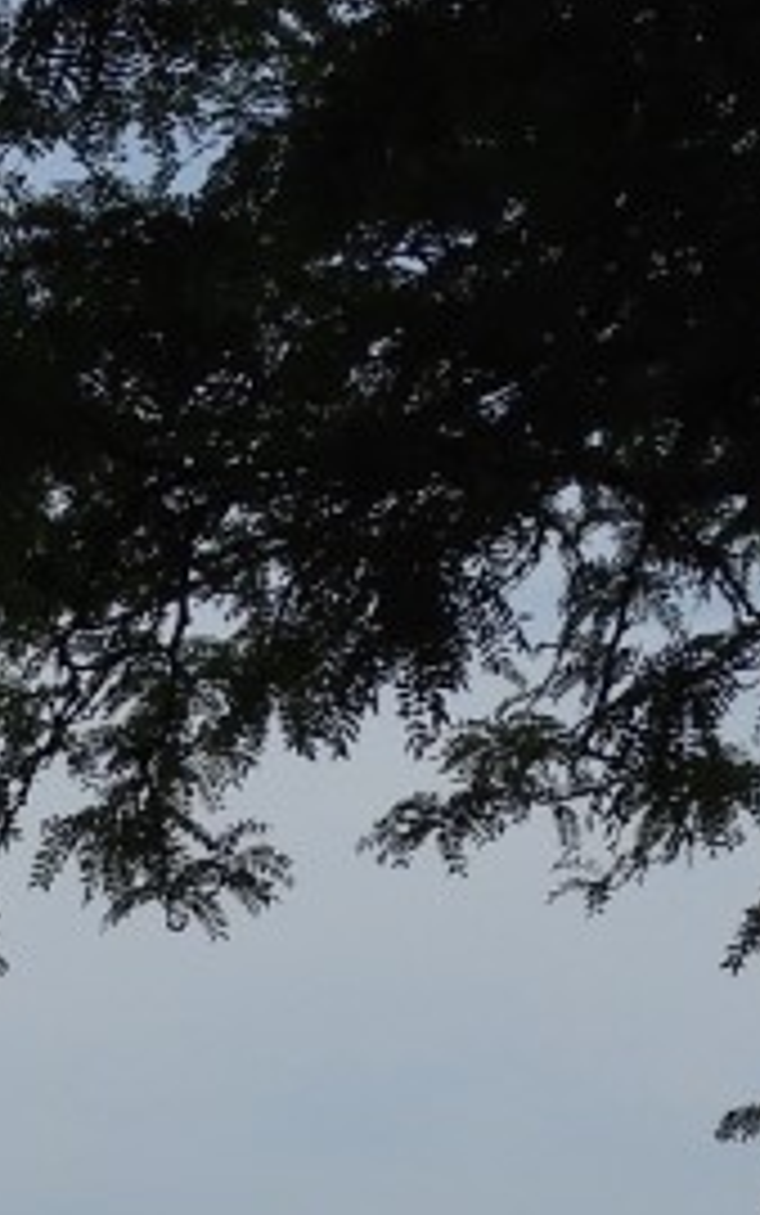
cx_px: -468
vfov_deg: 9.2
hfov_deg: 5.7
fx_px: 7482
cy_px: 1318
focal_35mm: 226
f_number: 3.8
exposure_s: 1/1600
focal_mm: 7.2
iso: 100
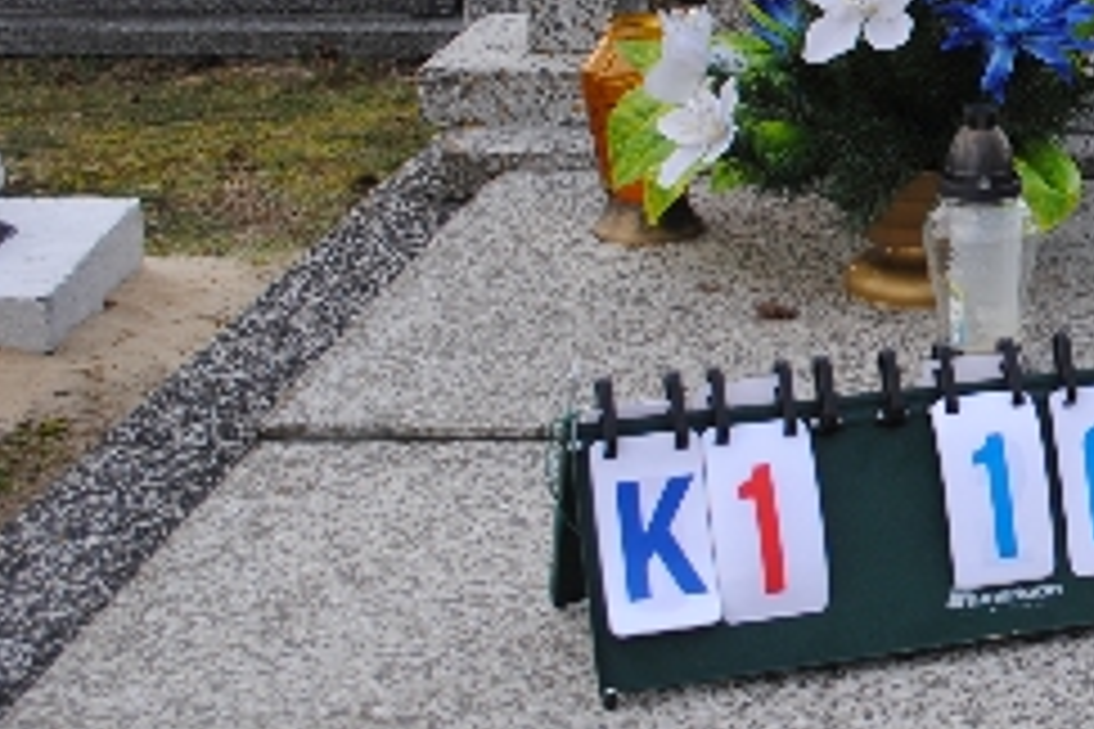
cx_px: 1427
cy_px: 130
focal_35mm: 95
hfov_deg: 19.7
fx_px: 2887
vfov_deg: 14.3
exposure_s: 1/125
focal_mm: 24
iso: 100
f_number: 5.6
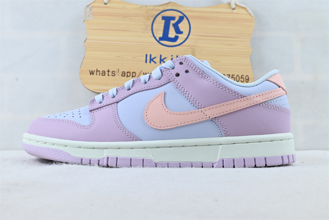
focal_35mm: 41
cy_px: 110
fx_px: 377
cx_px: 164
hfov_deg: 47.2
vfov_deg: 32.4
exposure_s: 1/10
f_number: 10
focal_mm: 27.5
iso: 100
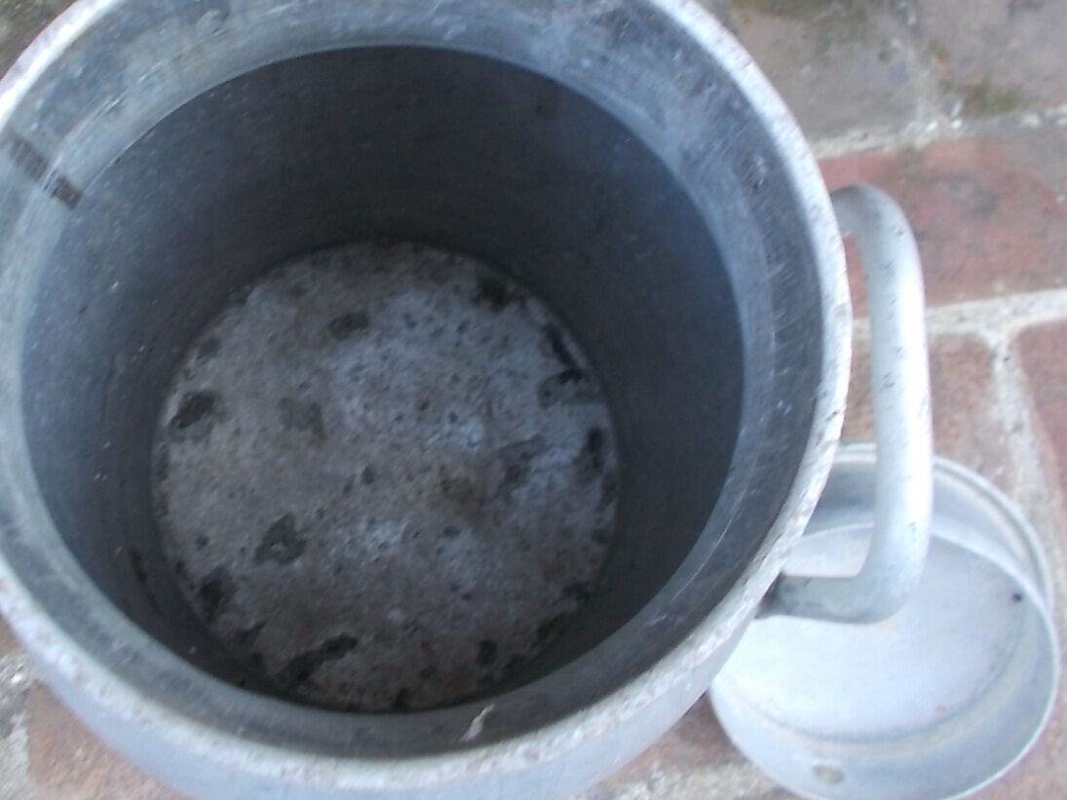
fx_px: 1171
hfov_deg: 48.7
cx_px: 421
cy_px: 306
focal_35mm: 38
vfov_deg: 37.5
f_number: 3.2
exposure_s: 1/25
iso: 140
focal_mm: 4.6
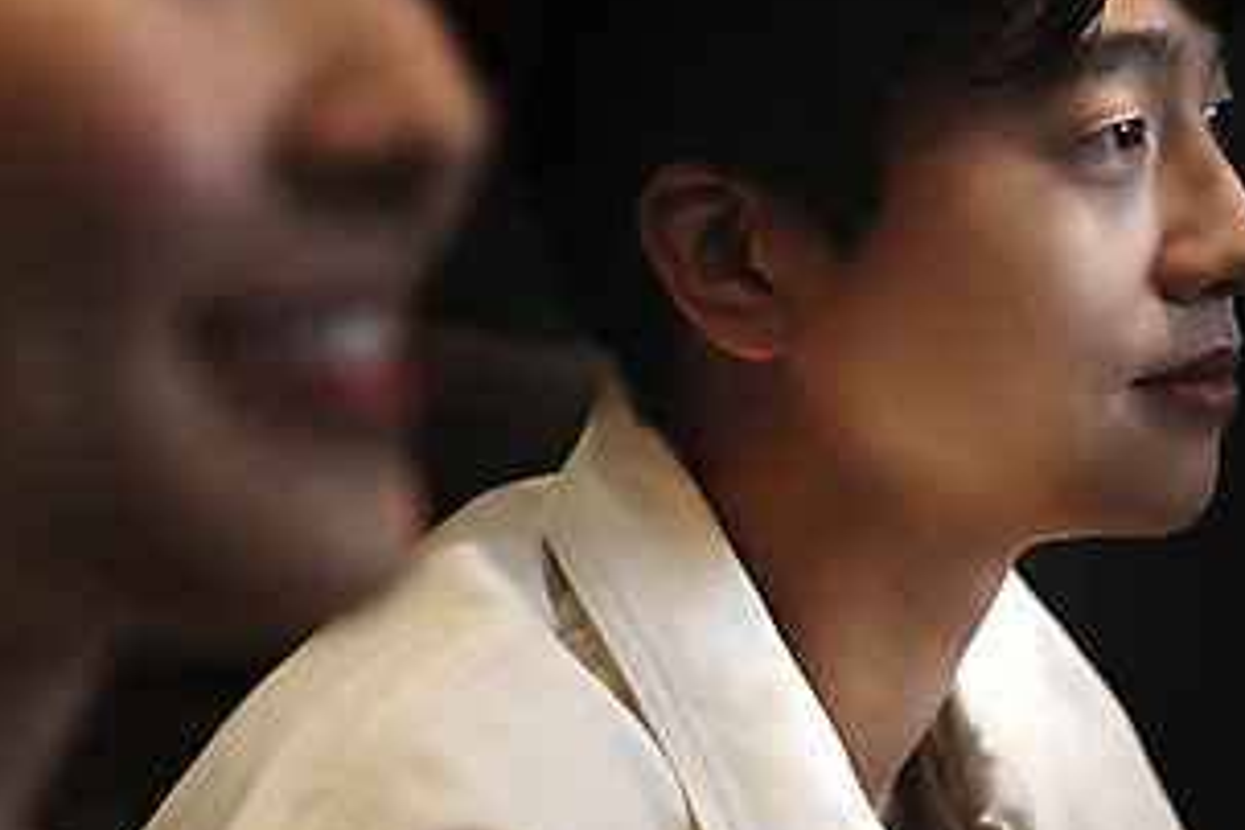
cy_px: 263
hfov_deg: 17.8
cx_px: 822
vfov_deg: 11.9
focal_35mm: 115
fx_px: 3977
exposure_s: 1/125
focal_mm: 58
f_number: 2.8
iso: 1250
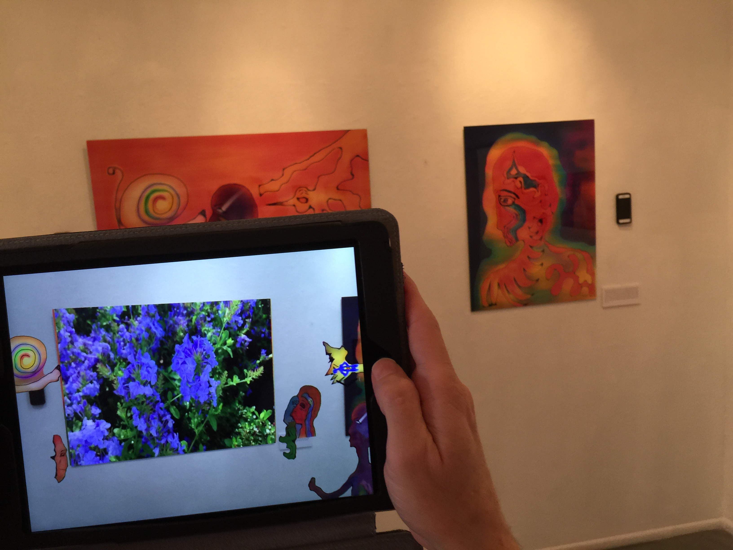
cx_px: 366
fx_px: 614
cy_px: 275
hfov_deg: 61.7
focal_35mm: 29
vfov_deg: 48.2
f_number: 2.2
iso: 32
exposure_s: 1/15
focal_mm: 4.15
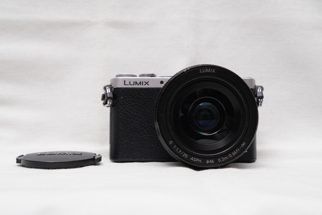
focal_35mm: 51
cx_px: 161
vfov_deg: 26.5
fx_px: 456
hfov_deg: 38.9
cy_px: 108
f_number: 8
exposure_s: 1/60
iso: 800
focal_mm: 34
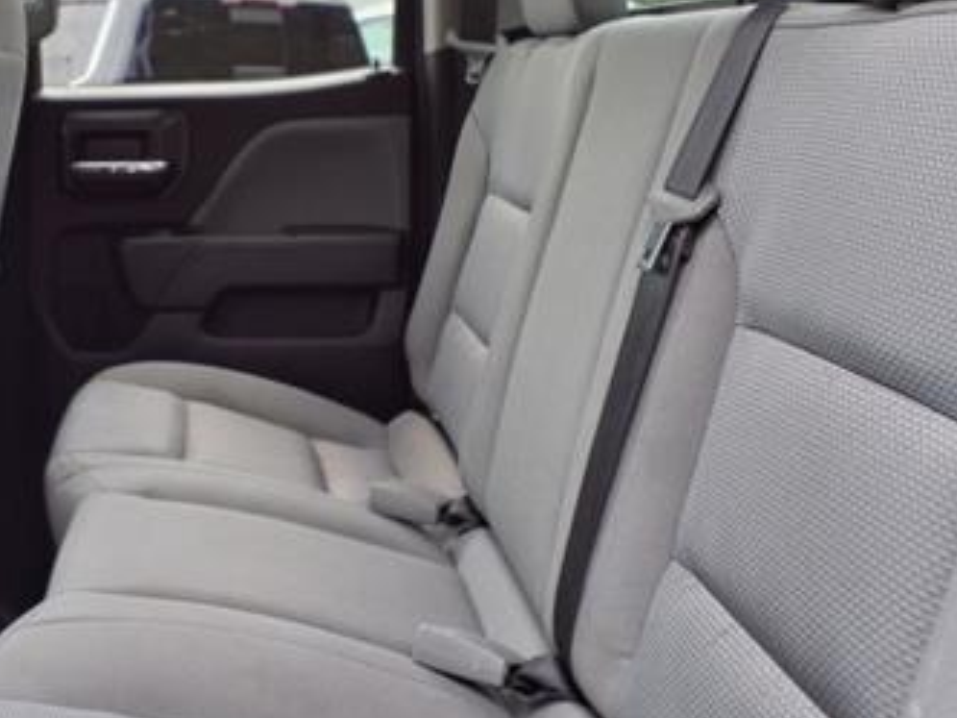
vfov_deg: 27.5
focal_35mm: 52
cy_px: 153
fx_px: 1438
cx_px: 228
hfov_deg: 35.9
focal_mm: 3.58
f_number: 1.9
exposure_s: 1/147
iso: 40
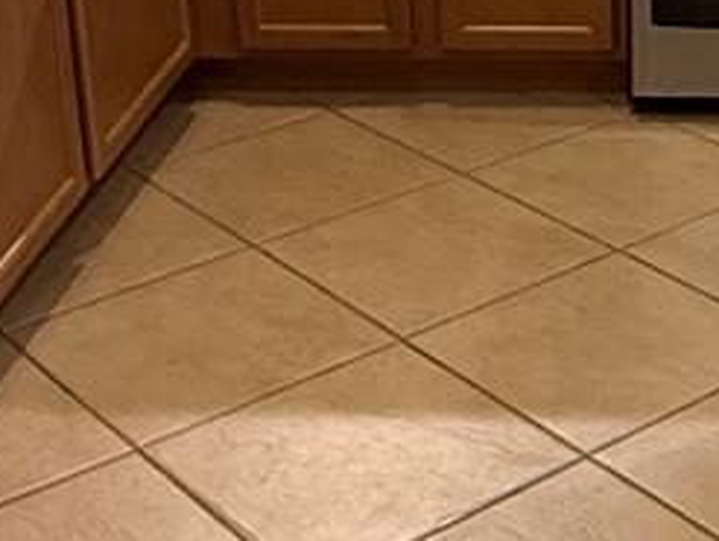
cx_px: 681
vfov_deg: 15.8
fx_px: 1892
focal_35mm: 91
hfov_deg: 20.9
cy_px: -41
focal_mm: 2.22
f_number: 2.2
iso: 250
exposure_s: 1/60
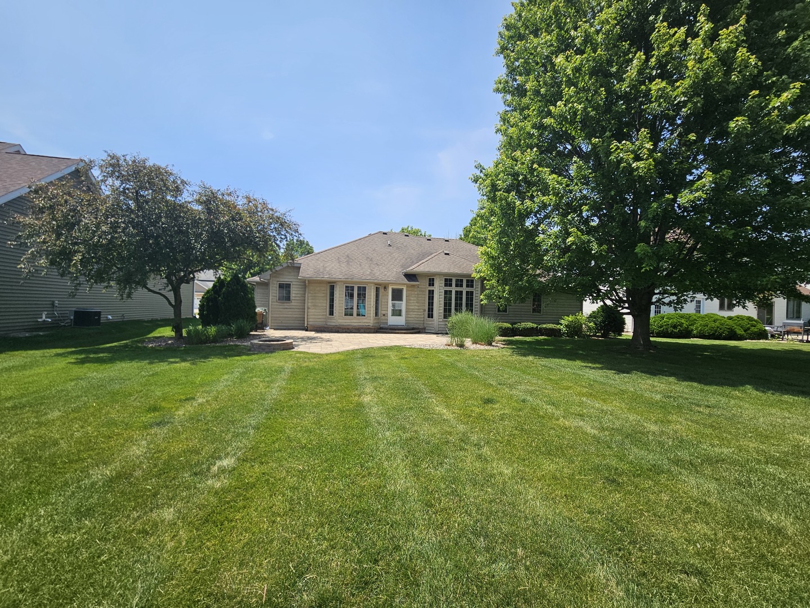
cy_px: 304
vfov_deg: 89.9
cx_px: 405
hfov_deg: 106.2
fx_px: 304
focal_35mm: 13
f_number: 2.2
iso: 50
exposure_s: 1/2339
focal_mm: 2.2
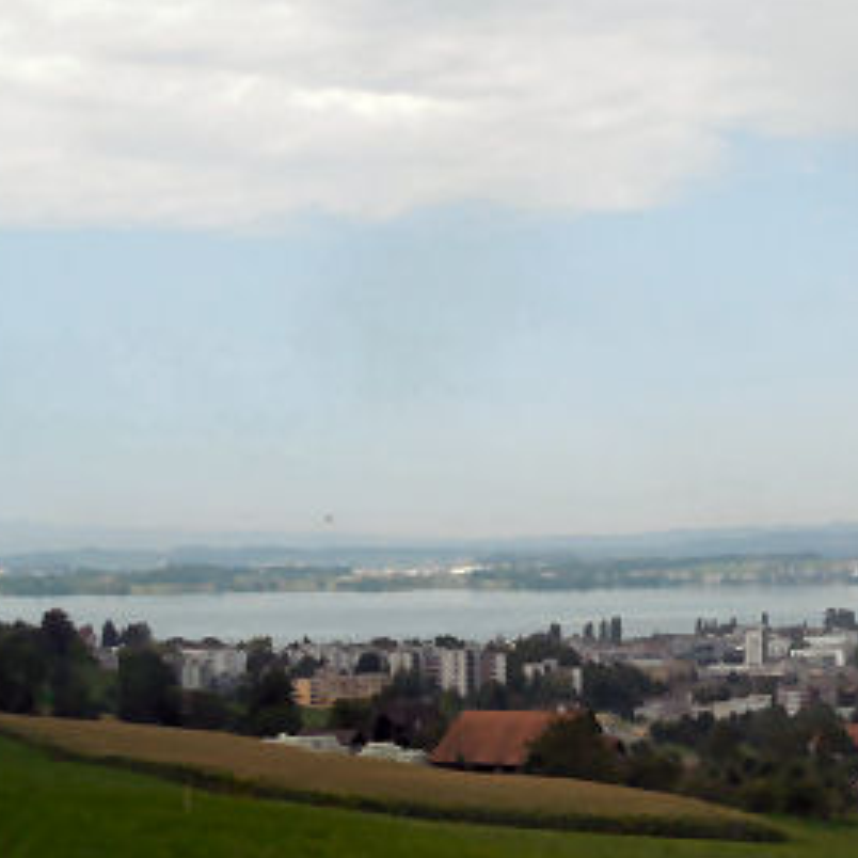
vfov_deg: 24.2
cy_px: 568
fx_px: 1991
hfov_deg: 23.7
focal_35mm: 71
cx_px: 752
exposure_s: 1/1000
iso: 125
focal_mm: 7.8
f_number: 3.9
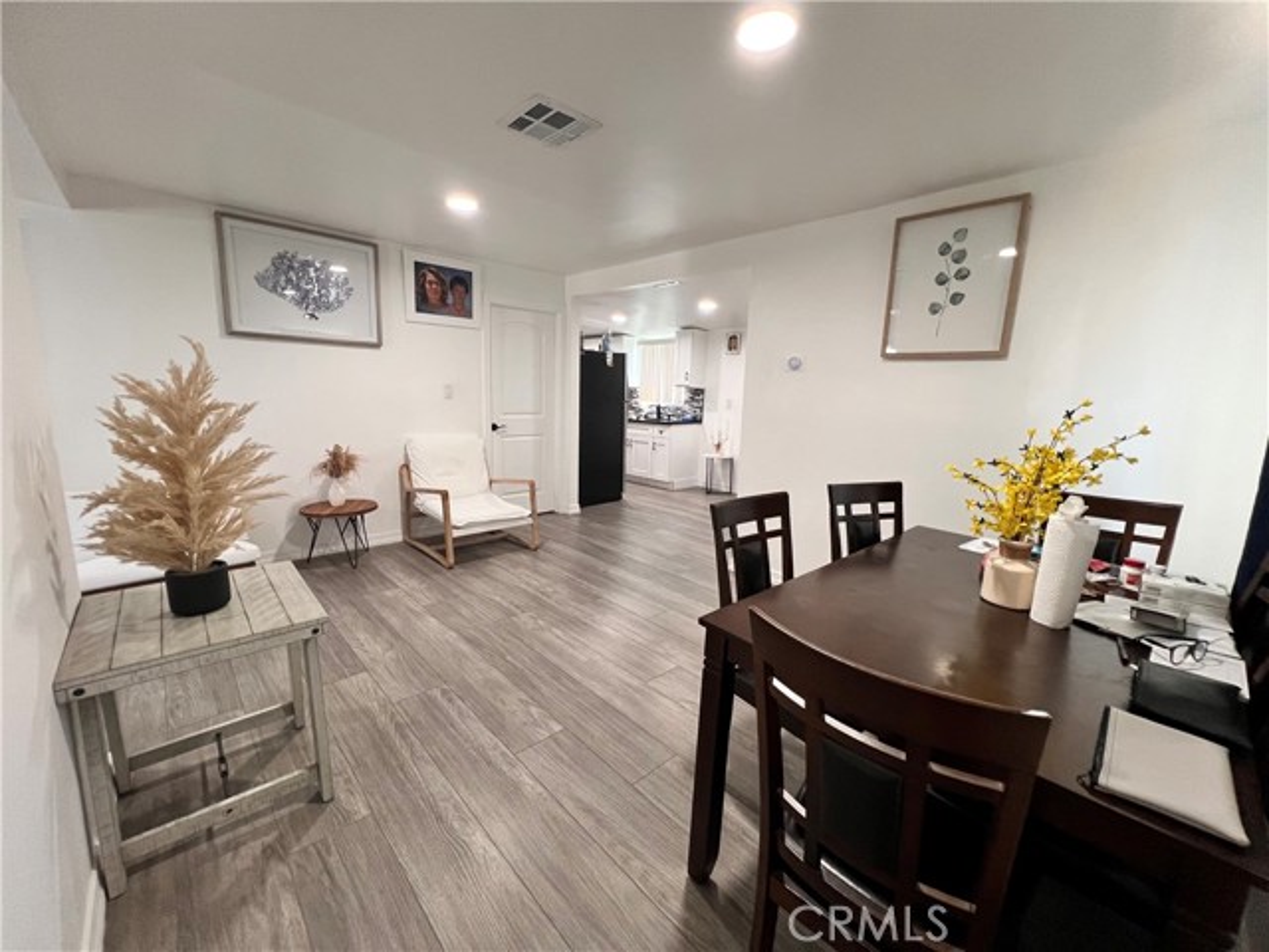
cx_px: 634
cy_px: 476
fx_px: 477
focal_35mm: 13
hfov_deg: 106.2
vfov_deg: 89.9
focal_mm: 1.57
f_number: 1.8
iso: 200
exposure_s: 1/60
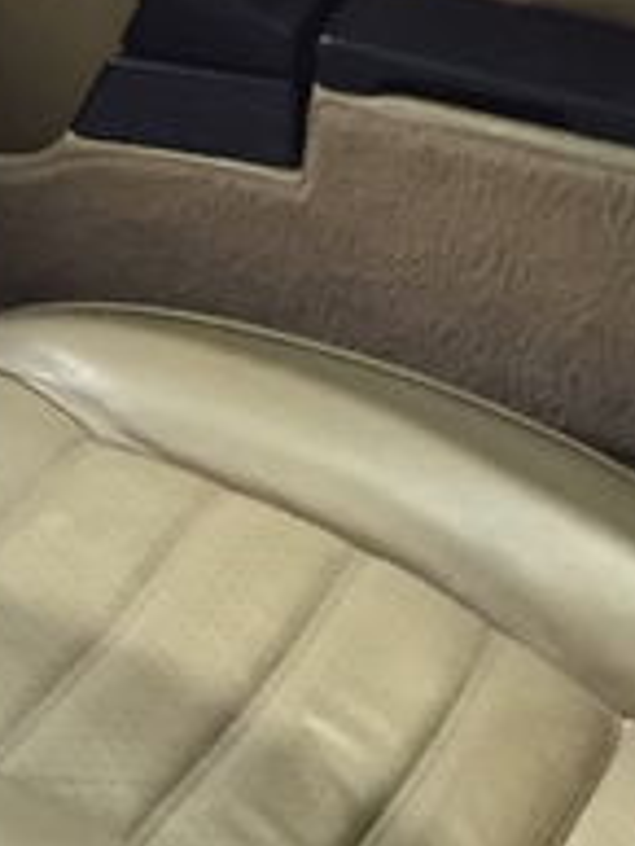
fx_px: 3763
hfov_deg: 9.3
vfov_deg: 12.7
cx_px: -416
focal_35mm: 154
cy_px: 710
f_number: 2.2
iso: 250
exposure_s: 1/17
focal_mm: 4.15
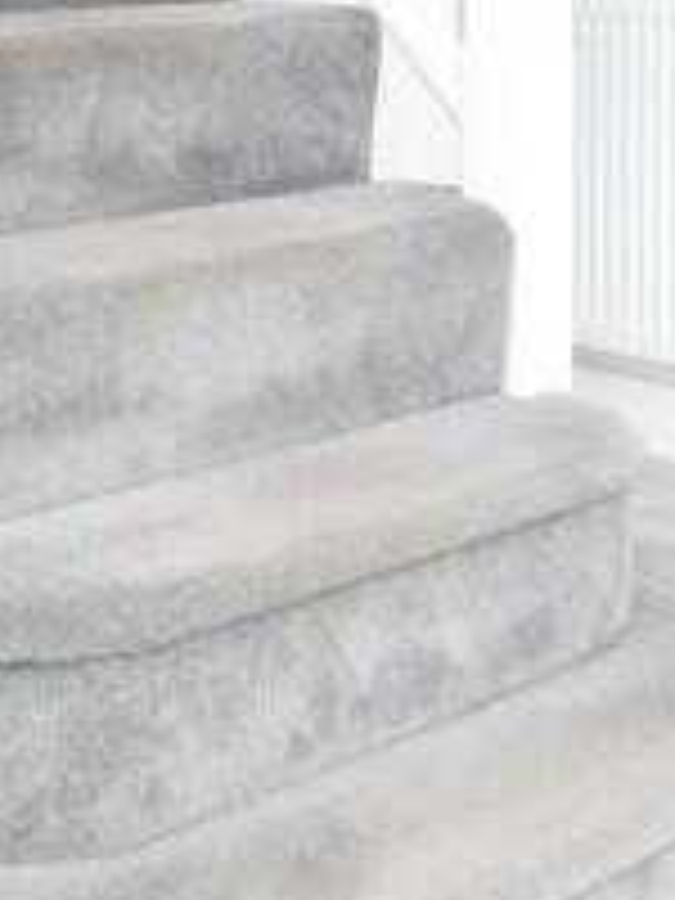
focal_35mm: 74
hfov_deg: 19.9
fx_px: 1924
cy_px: -124
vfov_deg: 24.3
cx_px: 284
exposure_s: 1/15
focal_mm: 10
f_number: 8
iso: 900
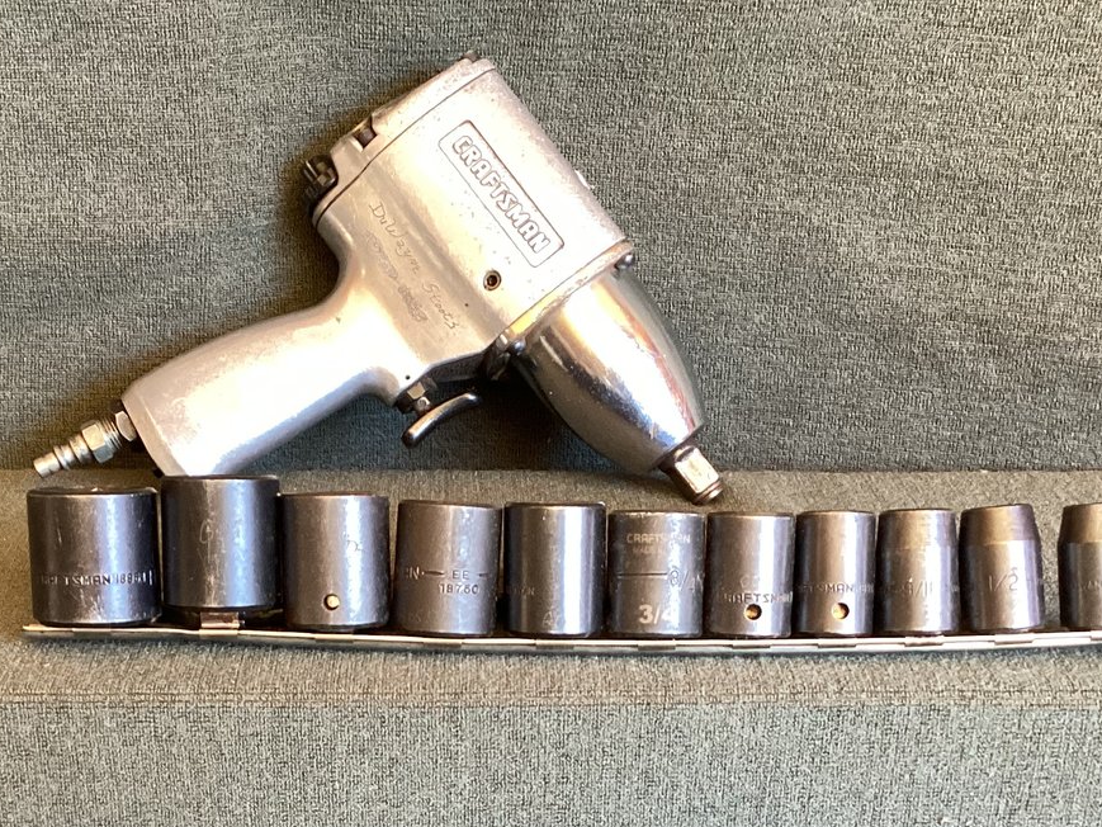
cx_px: 455
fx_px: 1719
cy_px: 692
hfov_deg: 35.4
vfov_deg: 26.4
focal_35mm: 54
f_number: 2.4
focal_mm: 3.3
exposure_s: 1/60
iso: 200
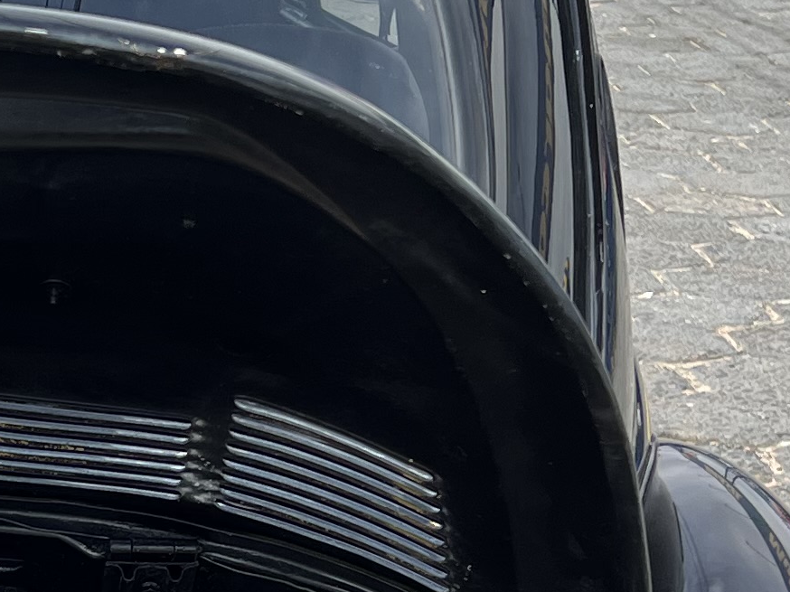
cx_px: -171
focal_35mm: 120
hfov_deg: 15.8
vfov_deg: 12.1
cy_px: 713
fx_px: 2738
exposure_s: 1/2299
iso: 50
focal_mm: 5.7
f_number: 1.5
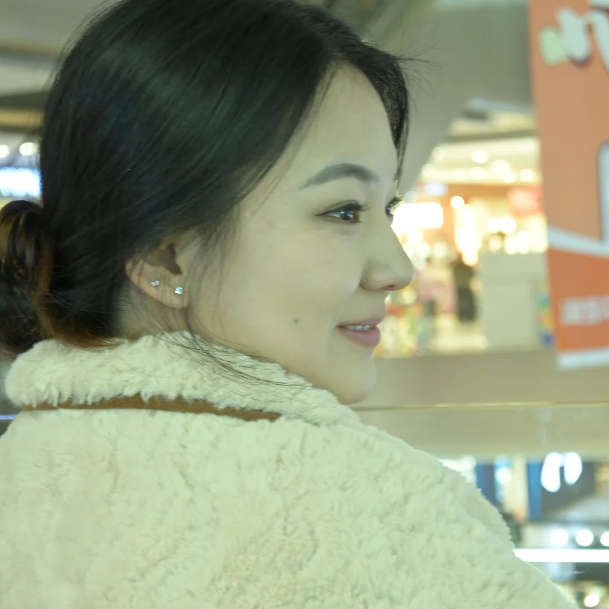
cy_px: 344
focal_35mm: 96
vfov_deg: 18.1
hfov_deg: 18.1
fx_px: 1911
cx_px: 304
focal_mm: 50
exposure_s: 1/13
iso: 500
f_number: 6.3
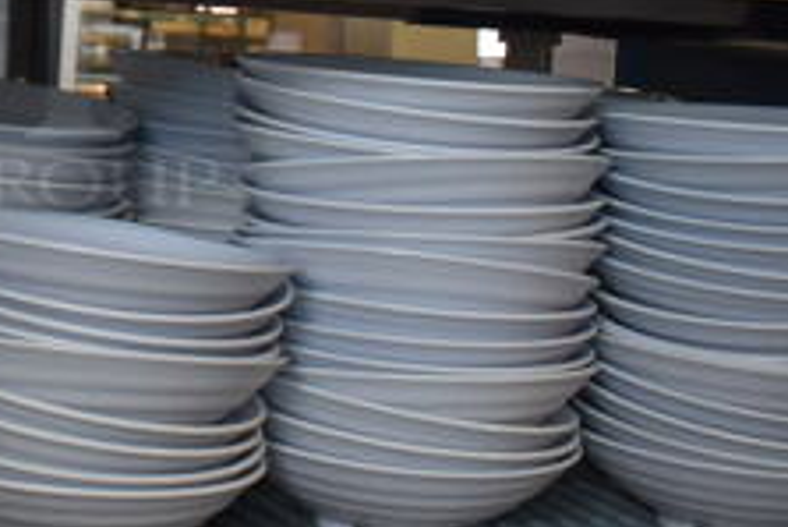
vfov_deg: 18.1
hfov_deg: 24.8
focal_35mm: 74
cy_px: 35
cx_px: -141
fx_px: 1621
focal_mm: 18
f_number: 3.5
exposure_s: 1/200
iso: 800
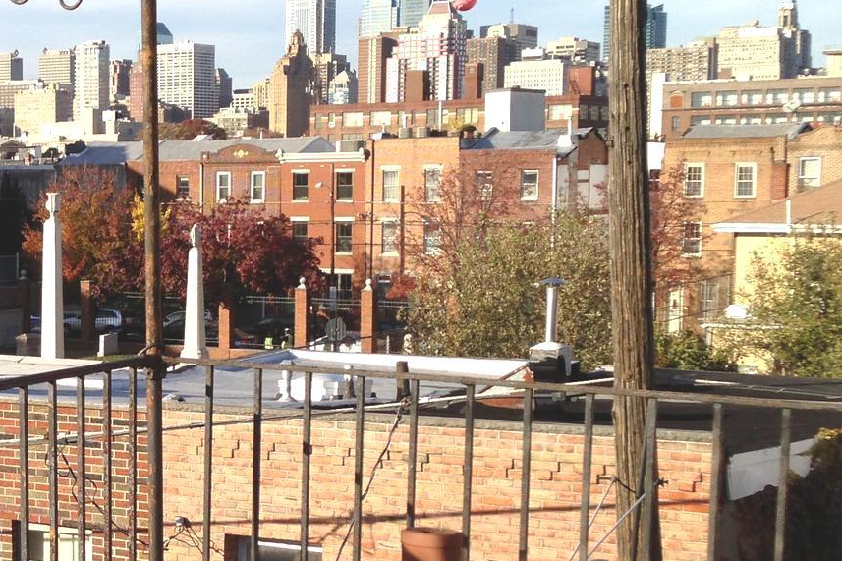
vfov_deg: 16.6
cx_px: -57
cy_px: 355
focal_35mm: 82
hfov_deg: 23.4
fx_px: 1917
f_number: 2.4
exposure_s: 1/1163
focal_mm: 4.13
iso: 50
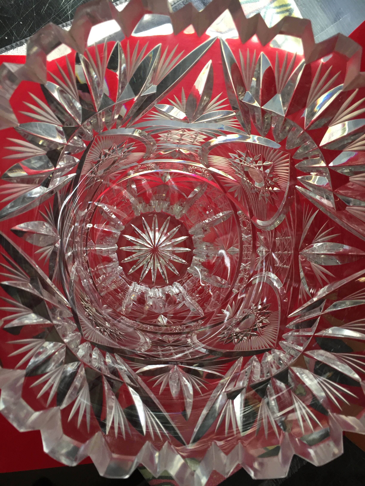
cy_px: 243
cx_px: 182
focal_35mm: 29
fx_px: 408
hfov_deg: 48.2
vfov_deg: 61.7
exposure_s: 1/33
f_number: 2.2
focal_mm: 4.15
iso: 64
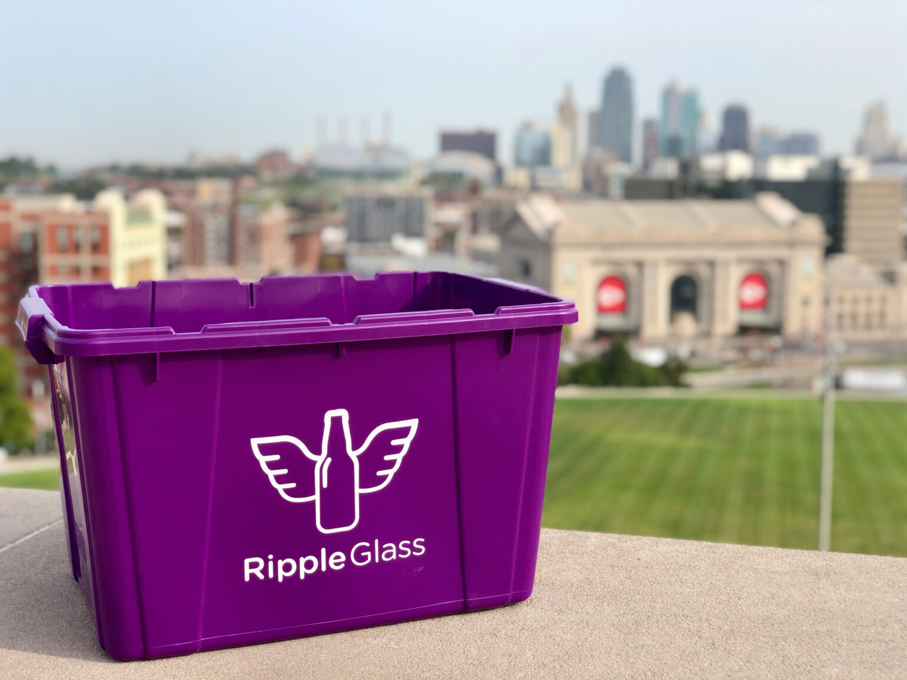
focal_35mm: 52
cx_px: 454
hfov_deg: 36.8
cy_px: 340
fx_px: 1362
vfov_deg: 28.0
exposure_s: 1/558
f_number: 2.4
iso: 16
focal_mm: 6
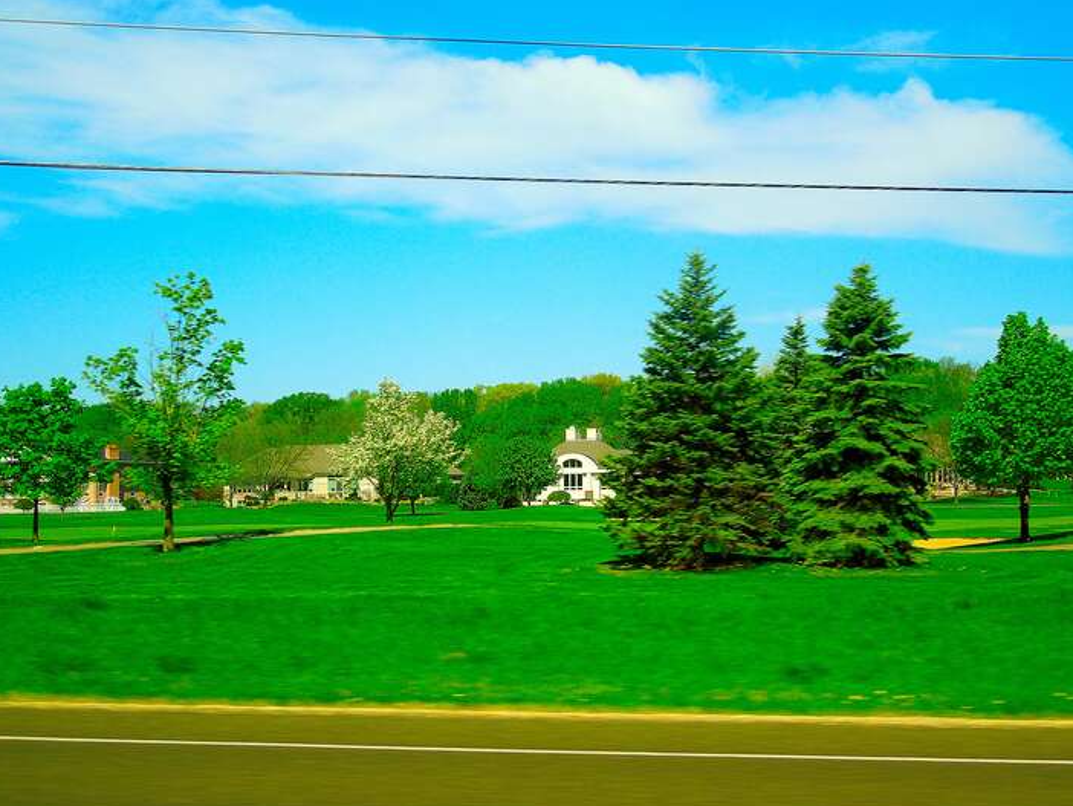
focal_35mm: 49
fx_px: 1519
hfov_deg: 38.8
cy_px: 430
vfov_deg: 29.7
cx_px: 596
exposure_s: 1/200
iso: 100
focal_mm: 7.8
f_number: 3.9
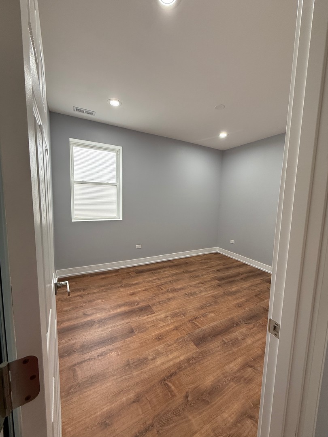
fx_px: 177
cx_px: 164
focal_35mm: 14
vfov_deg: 102.1
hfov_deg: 85.7
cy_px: 218
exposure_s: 1/120
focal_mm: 2.22
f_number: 2.2
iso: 200
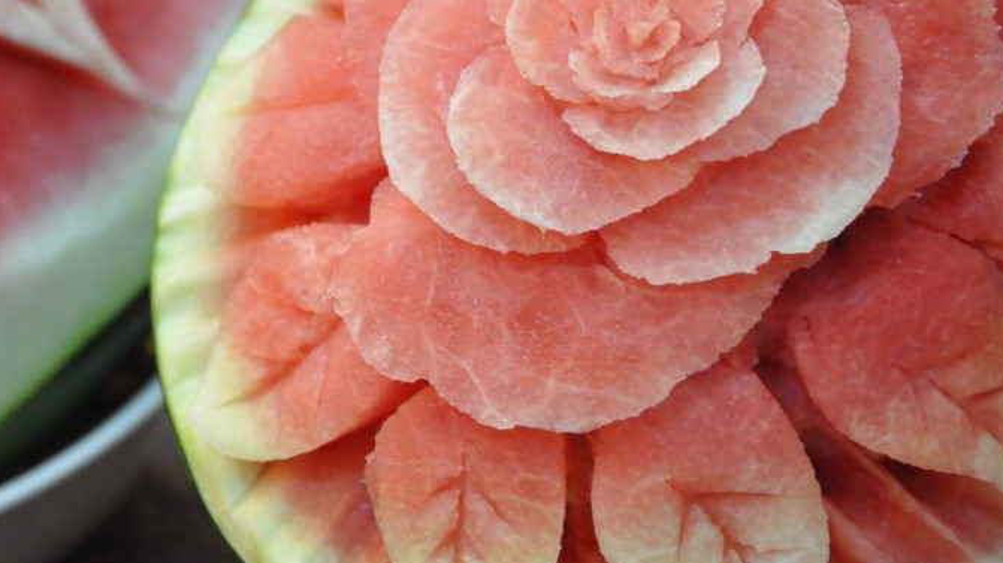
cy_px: 137
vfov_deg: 13.2
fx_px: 2420
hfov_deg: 23.4
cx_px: 377
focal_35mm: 91
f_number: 4.5
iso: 3200
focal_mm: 38
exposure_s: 1/50
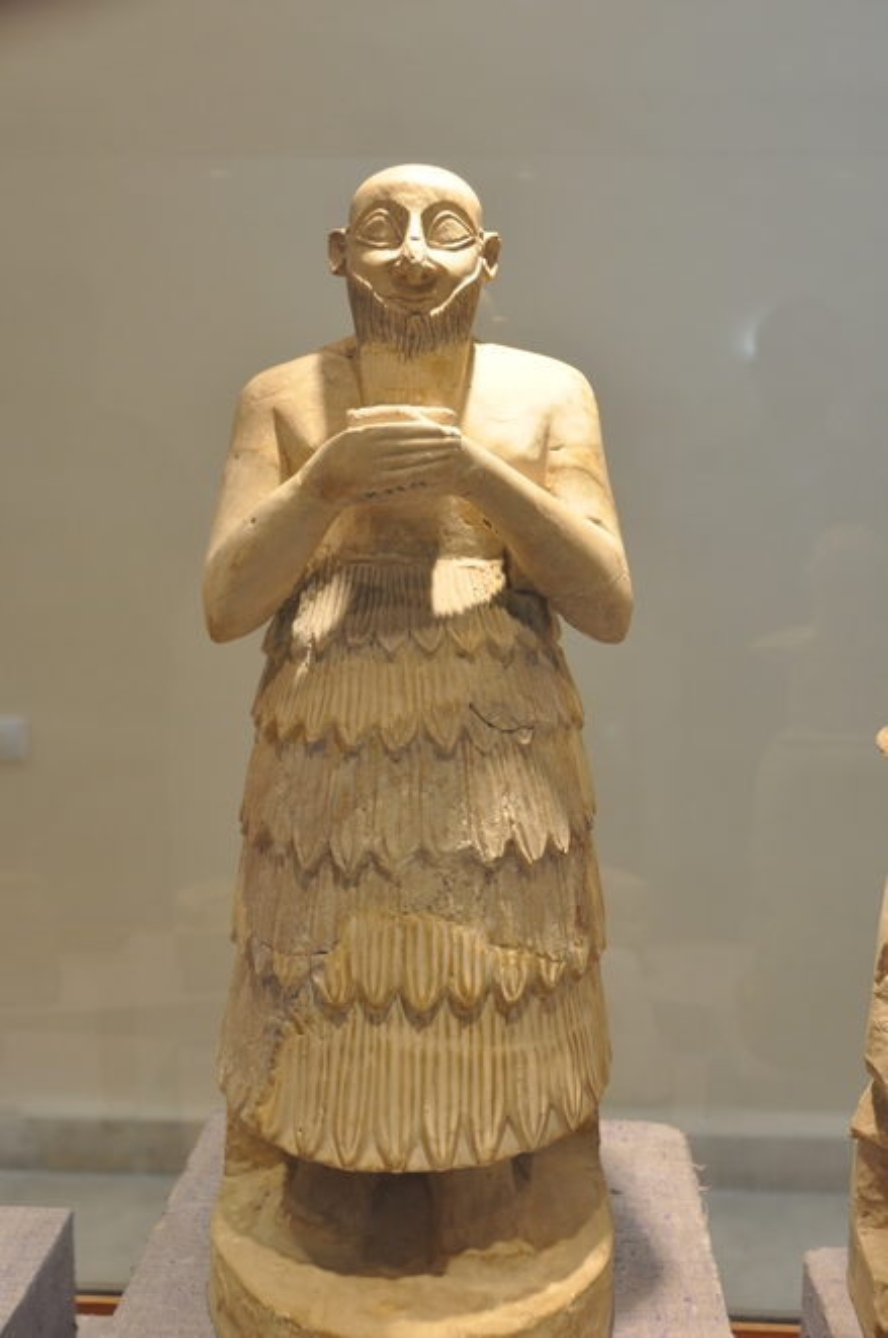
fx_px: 1337
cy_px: 669
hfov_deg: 36.7
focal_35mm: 36
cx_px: 444
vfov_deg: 53.2
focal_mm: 24
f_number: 4
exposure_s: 1/60
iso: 640
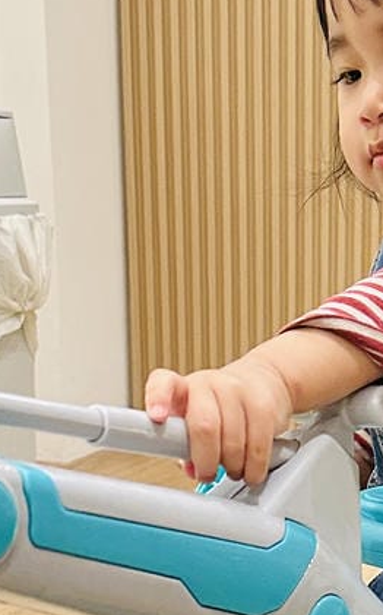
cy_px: 646
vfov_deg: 20.6
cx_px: 355
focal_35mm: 97
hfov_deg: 13.3
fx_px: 1622
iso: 320
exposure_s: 1/60
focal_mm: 6.86
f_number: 1.78
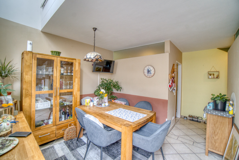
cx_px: 120
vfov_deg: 77.3
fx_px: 100
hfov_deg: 100.4
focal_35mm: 15
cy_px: 80
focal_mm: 10
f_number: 8
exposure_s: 1/30
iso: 1600
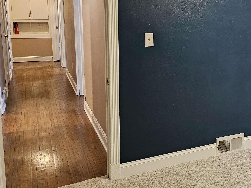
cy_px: 63
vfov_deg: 31.9
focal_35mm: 45
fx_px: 326
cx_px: 209
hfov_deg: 40.0
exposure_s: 1/60
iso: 640
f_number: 1.7
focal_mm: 6.3
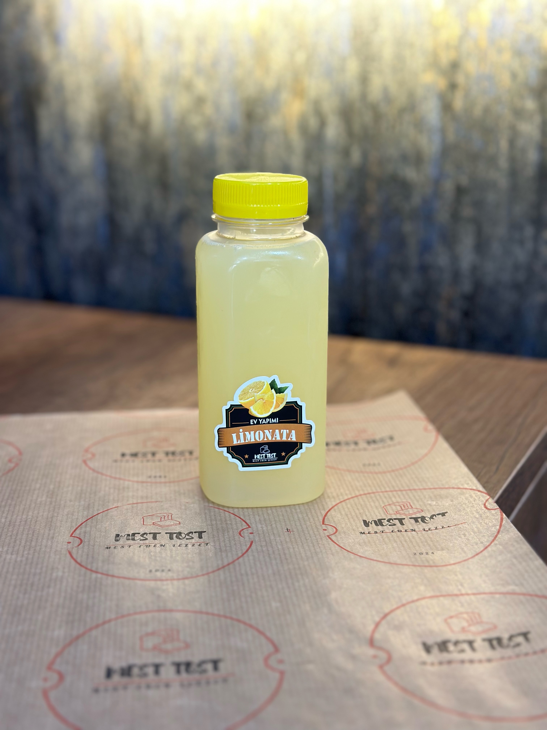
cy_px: 365
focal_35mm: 48
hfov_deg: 30.3
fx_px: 1011
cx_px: 274
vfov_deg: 39.7
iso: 100
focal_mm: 6.86
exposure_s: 1/50
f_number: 1.78
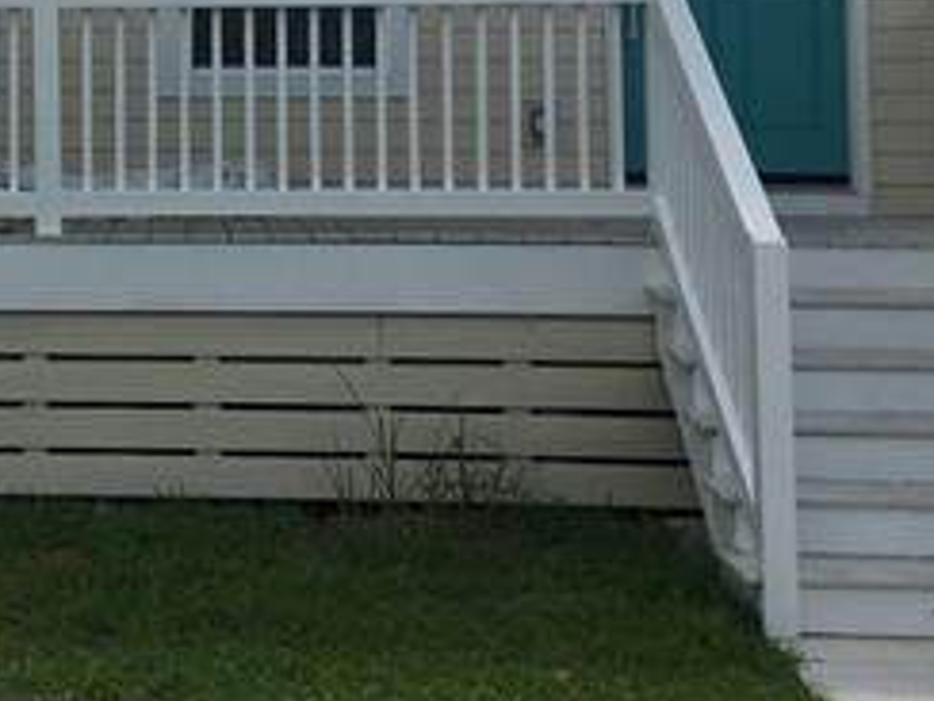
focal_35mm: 76
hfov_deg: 24.6
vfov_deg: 18.8
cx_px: 31
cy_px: -23
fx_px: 2051
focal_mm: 4.15
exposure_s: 1/2331
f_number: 2.2
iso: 25
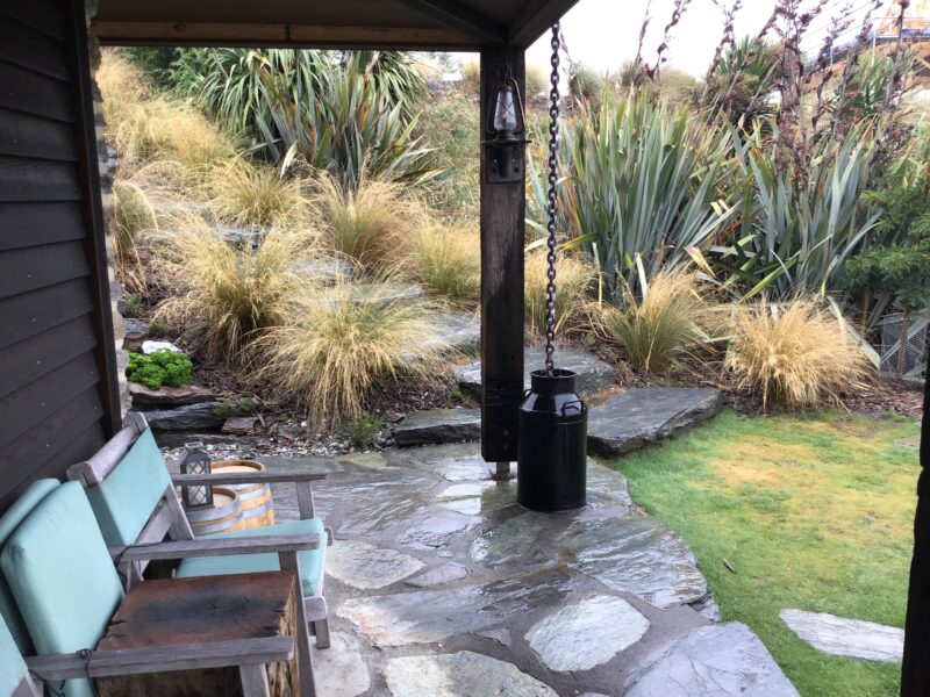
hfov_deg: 58.4
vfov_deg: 45.4
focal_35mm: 31
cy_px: 348
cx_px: 465
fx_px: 833
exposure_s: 1/50
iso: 32
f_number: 2.4
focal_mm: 3.3
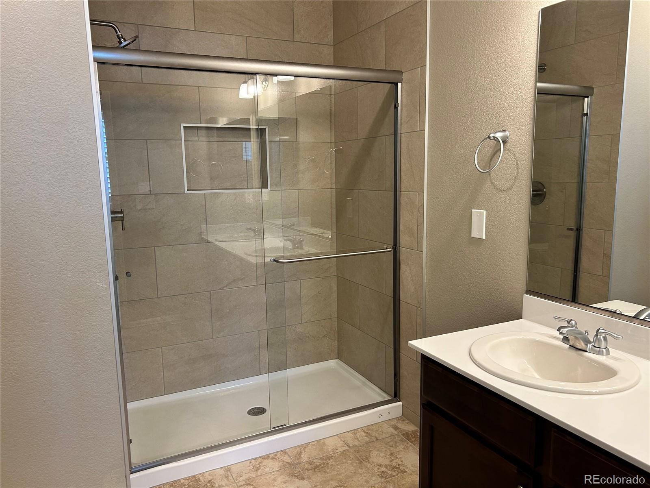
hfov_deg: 67.3
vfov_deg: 53.1
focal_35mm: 26
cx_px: 325
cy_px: 244
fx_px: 488
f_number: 1.5
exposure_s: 1/60
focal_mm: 5.7
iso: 125
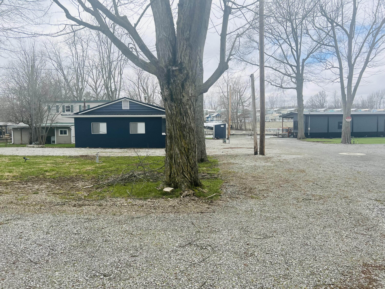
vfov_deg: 53.1
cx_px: 192
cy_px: 144
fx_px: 289
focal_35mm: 26
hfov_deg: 67.3
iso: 50
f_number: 1.5
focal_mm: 5.7
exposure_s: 1/2915
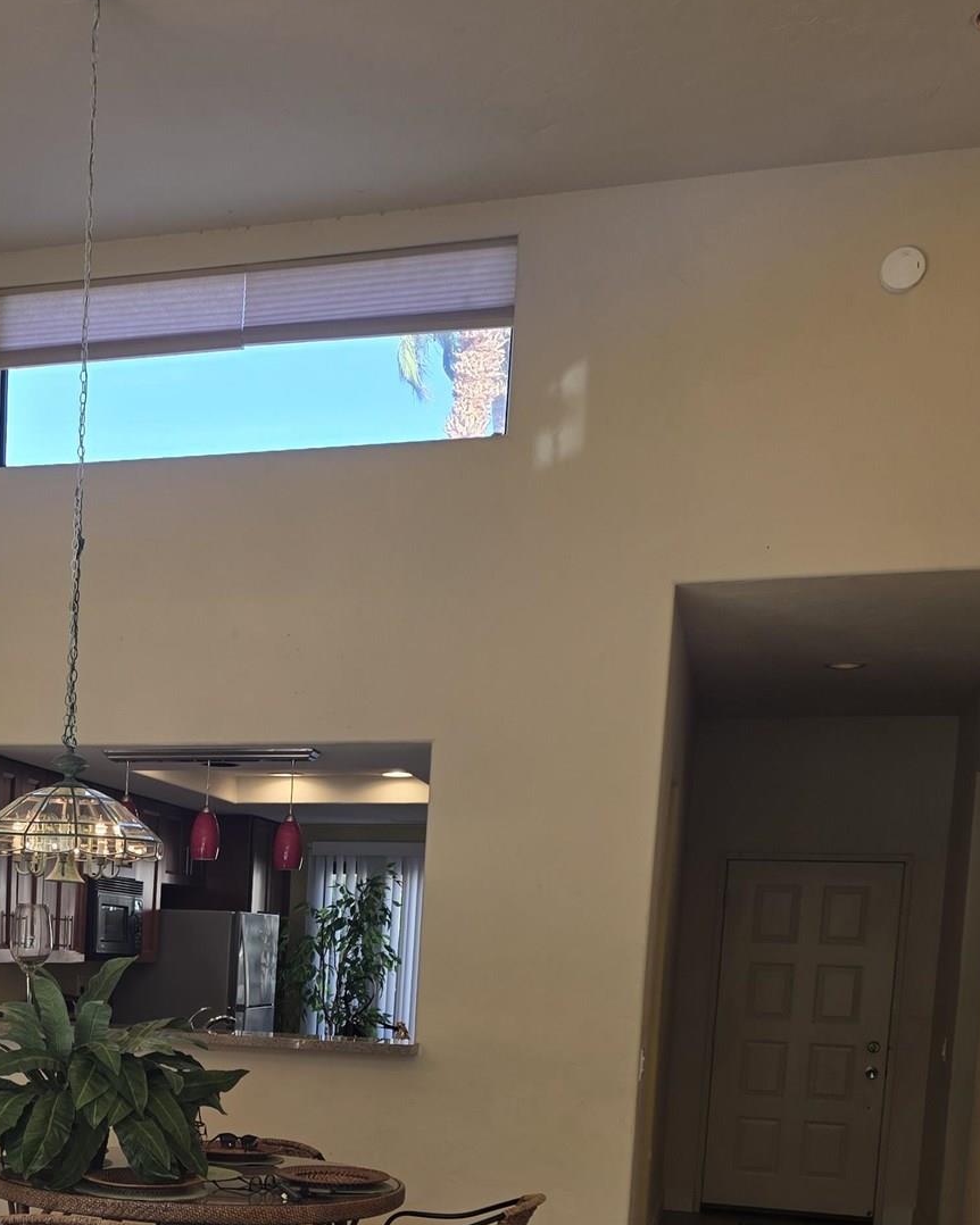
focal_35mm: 48
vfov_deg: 36.4
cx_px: 99
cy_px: 1098
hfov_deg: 30.1
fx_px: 1741
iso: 16
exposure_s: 1/120
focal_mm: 6.3
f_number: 1.7
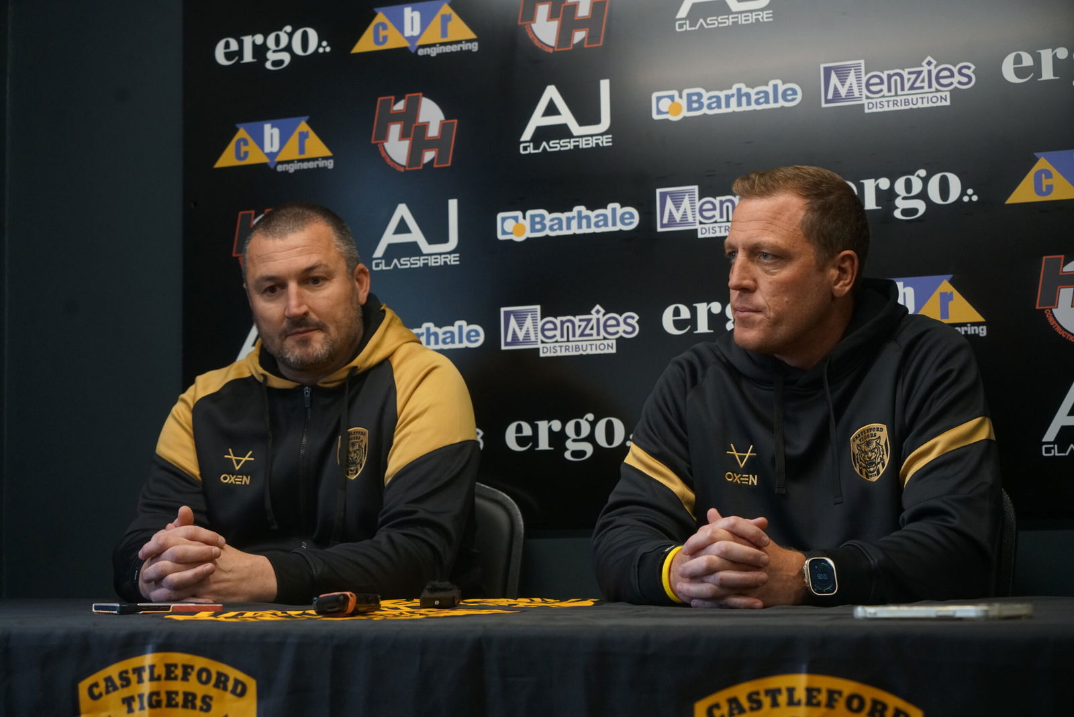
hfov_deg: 32.4
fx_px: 1850
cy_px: 358
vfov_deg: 21.9
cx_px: 537
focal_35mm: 62
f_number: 4
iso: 2500
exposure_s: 1/160
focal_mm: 62
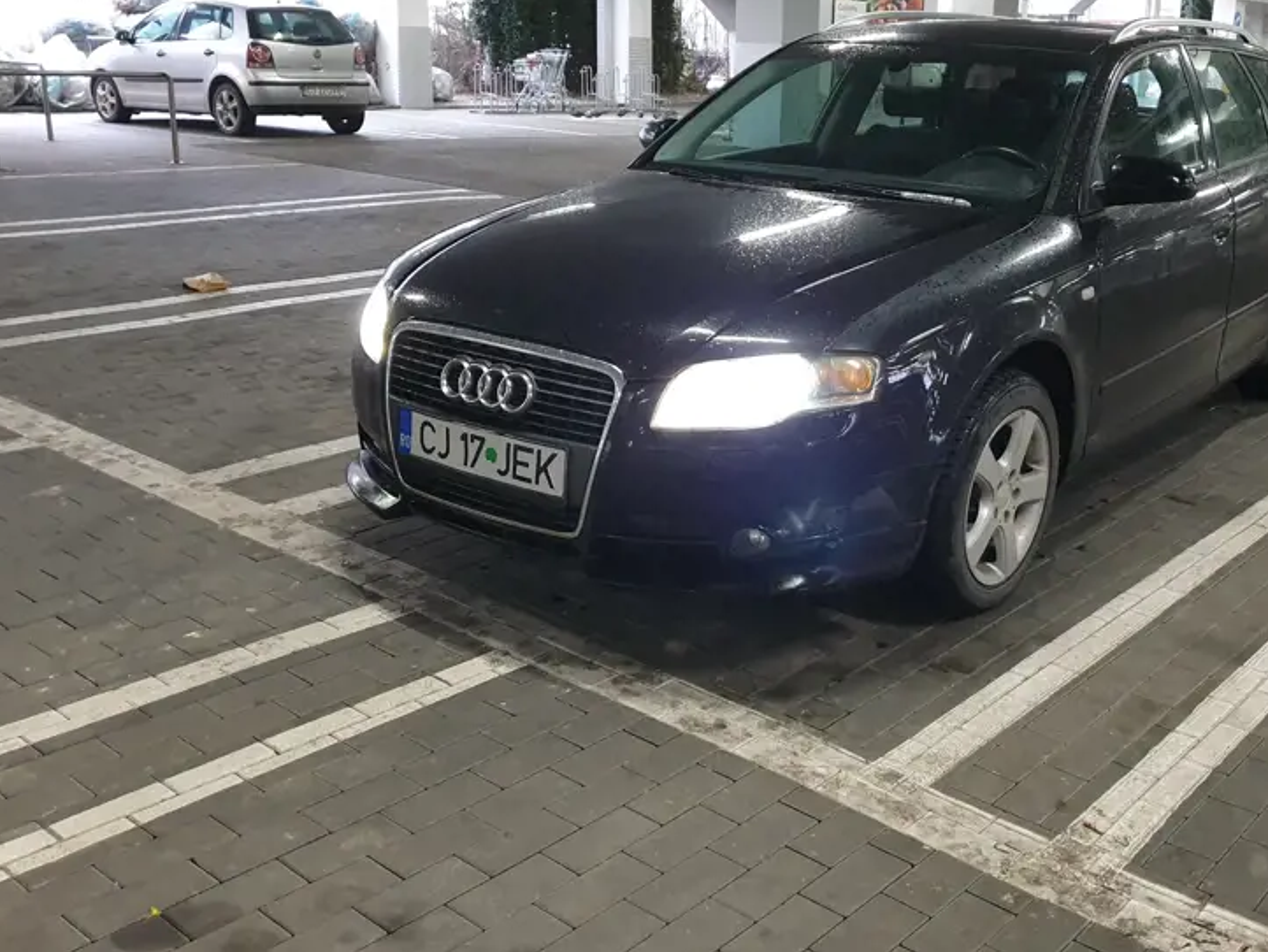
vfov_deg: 39.6
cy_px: 432
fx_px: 1319
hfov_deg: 50.8
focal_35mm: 36
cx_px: 794
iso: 250
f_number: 1.5
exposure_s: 1/50
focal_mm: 4.3
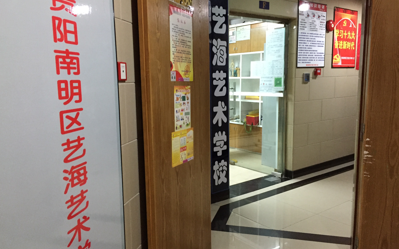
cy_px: 127
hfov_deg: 61.2
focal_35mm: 31
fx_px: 337
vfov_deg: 40.6
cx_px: 199
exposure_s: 1/17
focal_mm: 4.15
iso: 320
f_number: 2.2
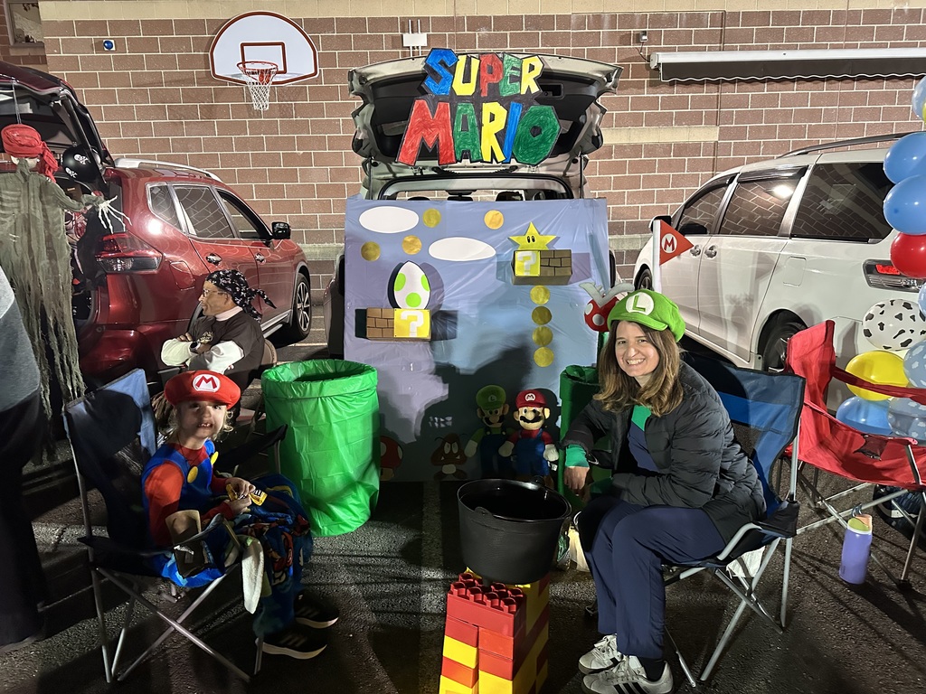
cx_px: 463
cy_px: 347
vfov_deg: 56.8
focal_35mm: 24
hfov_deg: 71.6
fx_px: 642
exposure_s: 1/60
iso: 800
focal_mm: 6.86
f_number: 1.78
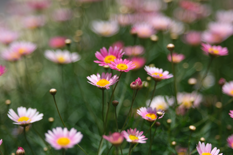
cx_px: 116
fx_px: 731
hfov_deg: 18.1
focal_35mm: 113
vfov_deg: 12.1
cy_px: 78
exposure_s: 1/5800
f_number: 1.8
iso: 125
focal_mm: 75
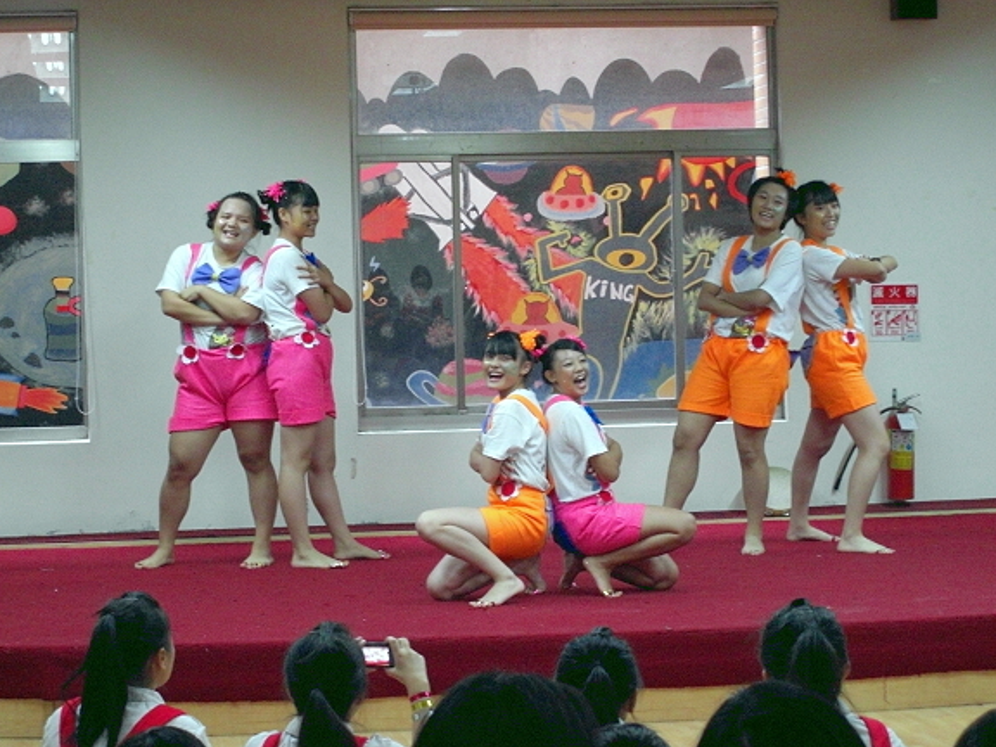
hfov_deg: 19.8
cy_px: 387
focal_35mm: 99
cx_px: 507
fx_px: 2849
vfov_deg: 14.9
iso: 800
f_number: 4.8
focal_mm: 19.7
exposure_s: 1/30
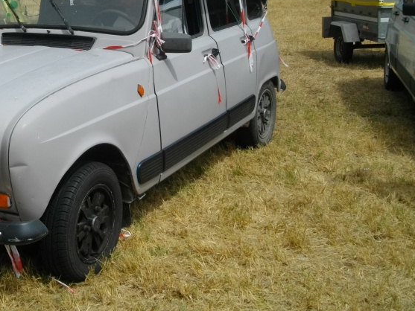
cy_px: 67
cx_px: 83
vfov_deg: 25.3
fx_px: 684
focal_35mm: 57
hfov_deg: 32.8
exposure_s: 1/250
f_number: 8.8
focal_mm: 5.7
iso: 100
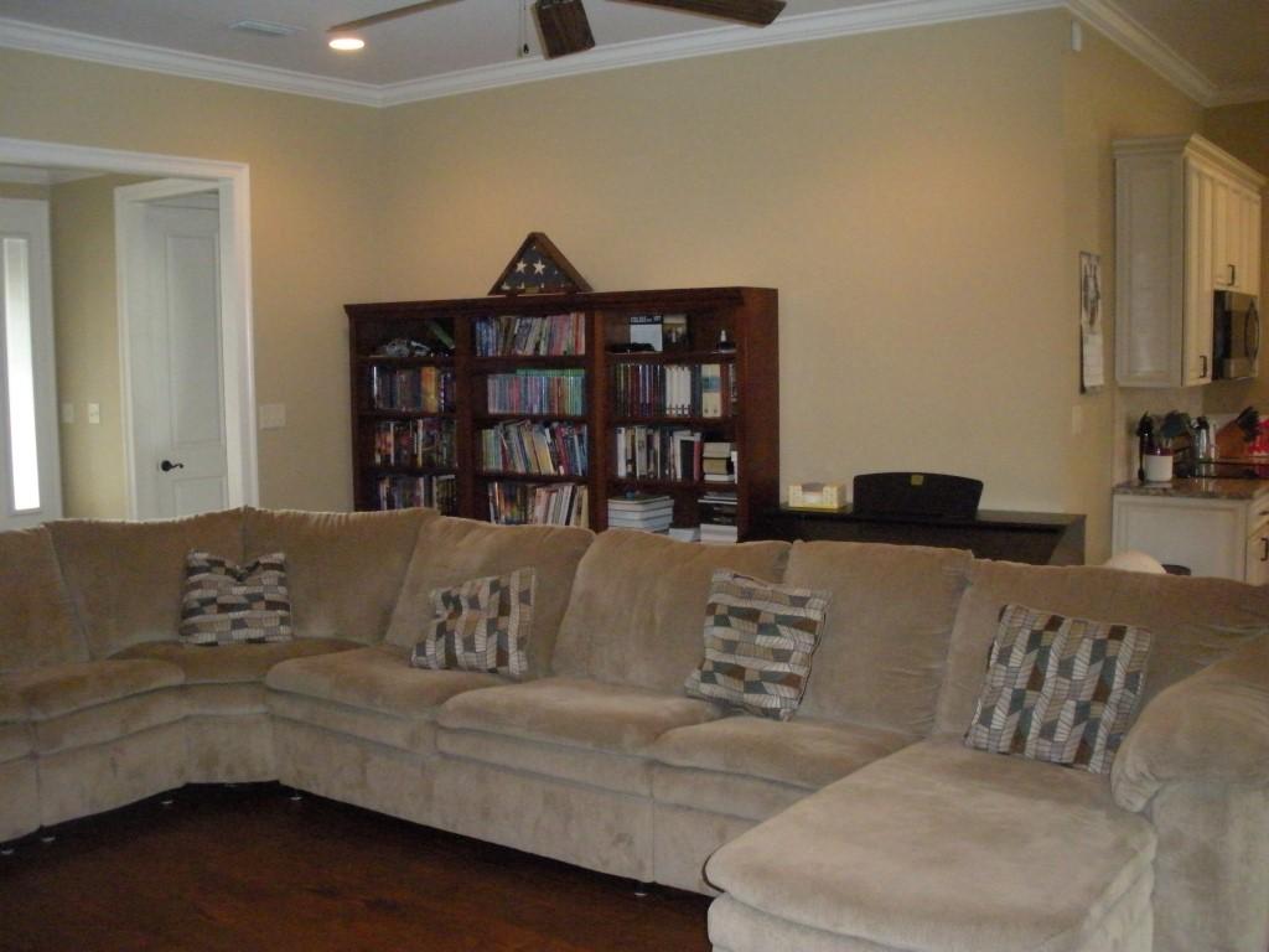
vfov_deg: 39.7
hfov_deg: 51.4
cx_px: 634
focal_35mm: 36
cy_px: 476
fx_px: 1320
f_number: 3.5
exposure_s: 1/60
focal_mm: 6.3
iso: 800
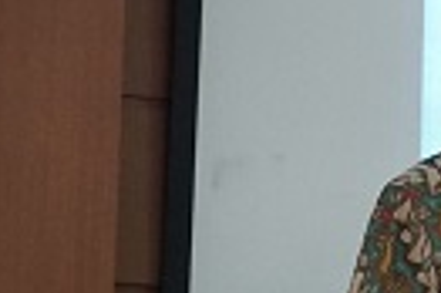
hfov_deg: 8.4
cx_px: 603
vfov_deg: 5.7
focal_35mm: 241
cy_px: 123
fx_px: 2949
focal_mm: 70
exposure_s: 1/125
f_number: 5
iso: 5000
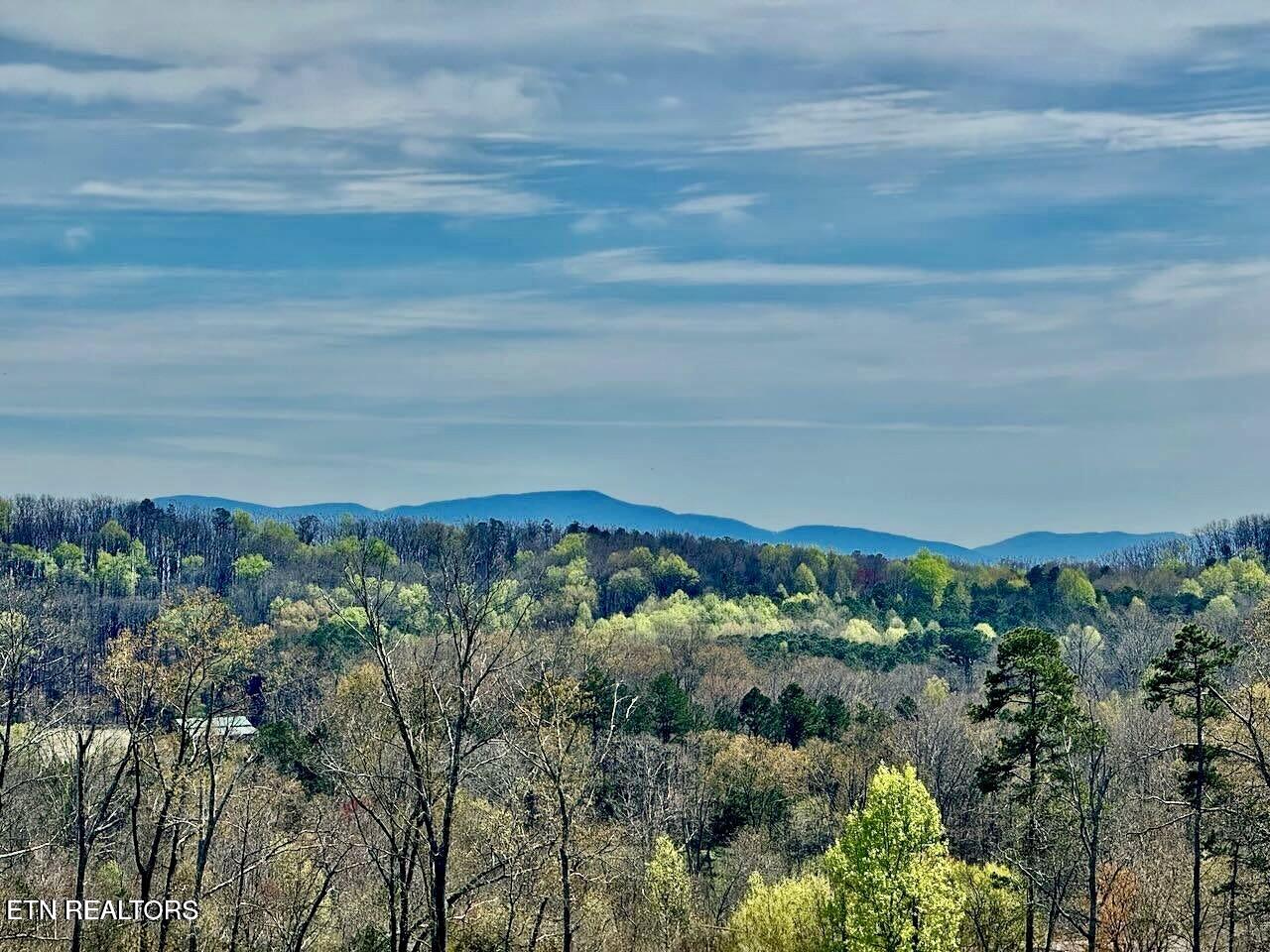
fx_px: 4403
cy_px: 476
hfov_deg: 16.4
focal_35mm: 120
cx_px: 635
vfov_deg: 12.3
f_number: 2.8
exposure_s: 1/951
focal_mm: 15.66
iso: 50
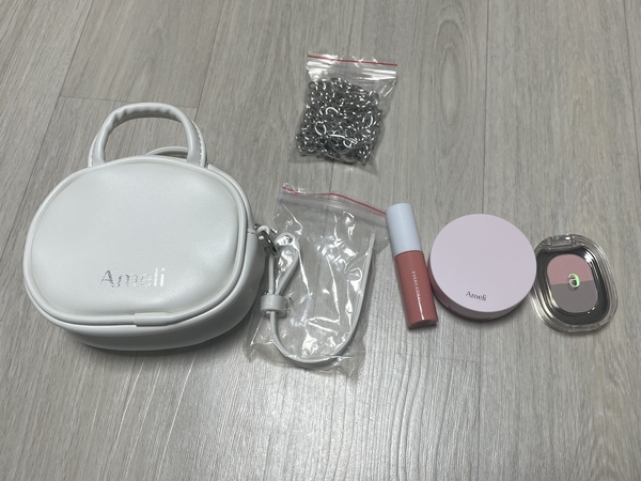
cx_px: 320
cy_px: 240
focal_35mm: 26
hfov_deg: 67.3
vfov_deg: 53.1
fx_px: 481
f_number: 1.6
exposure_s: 1/120
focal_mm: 4.2
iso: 80
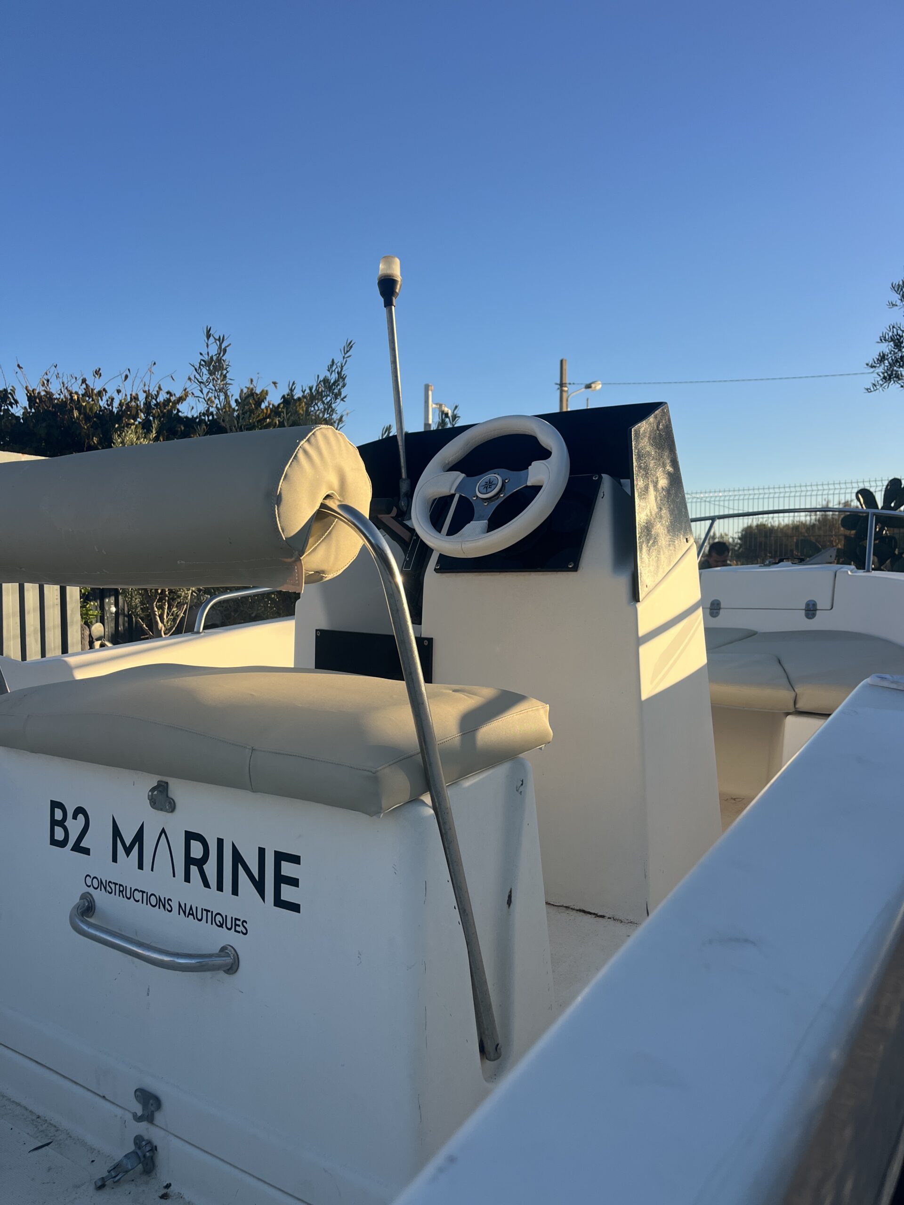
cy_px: 602
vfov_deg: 67.3
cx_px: 452
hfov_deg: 53.1
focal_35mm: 26
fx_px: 905
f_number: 1.6
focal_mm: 5.1
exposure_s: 1/1748
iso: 50
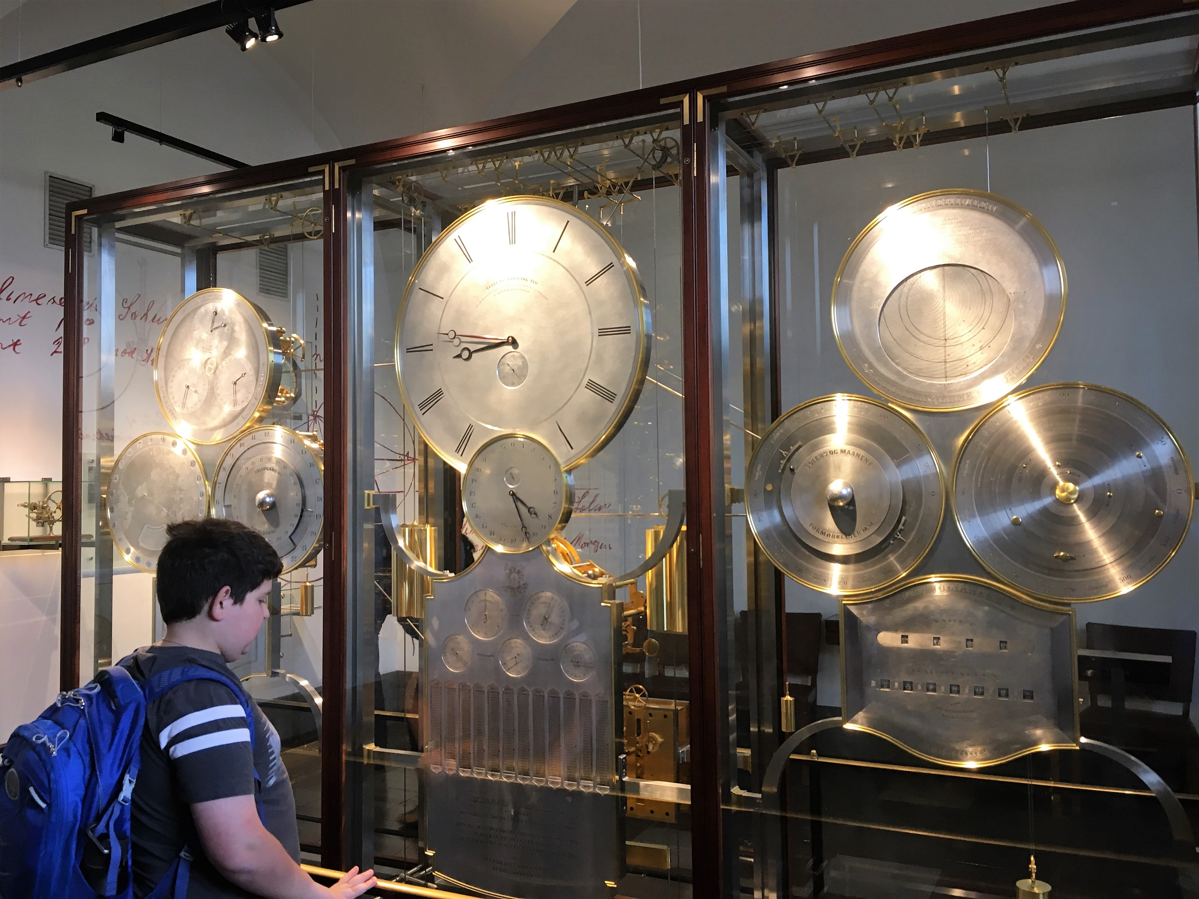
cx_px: 600
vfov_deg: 48.2
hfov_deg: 61.7
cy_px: 450
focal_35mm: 29
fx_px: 1004
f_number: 2.2
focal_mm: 4.15
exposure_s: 1/33
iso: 100
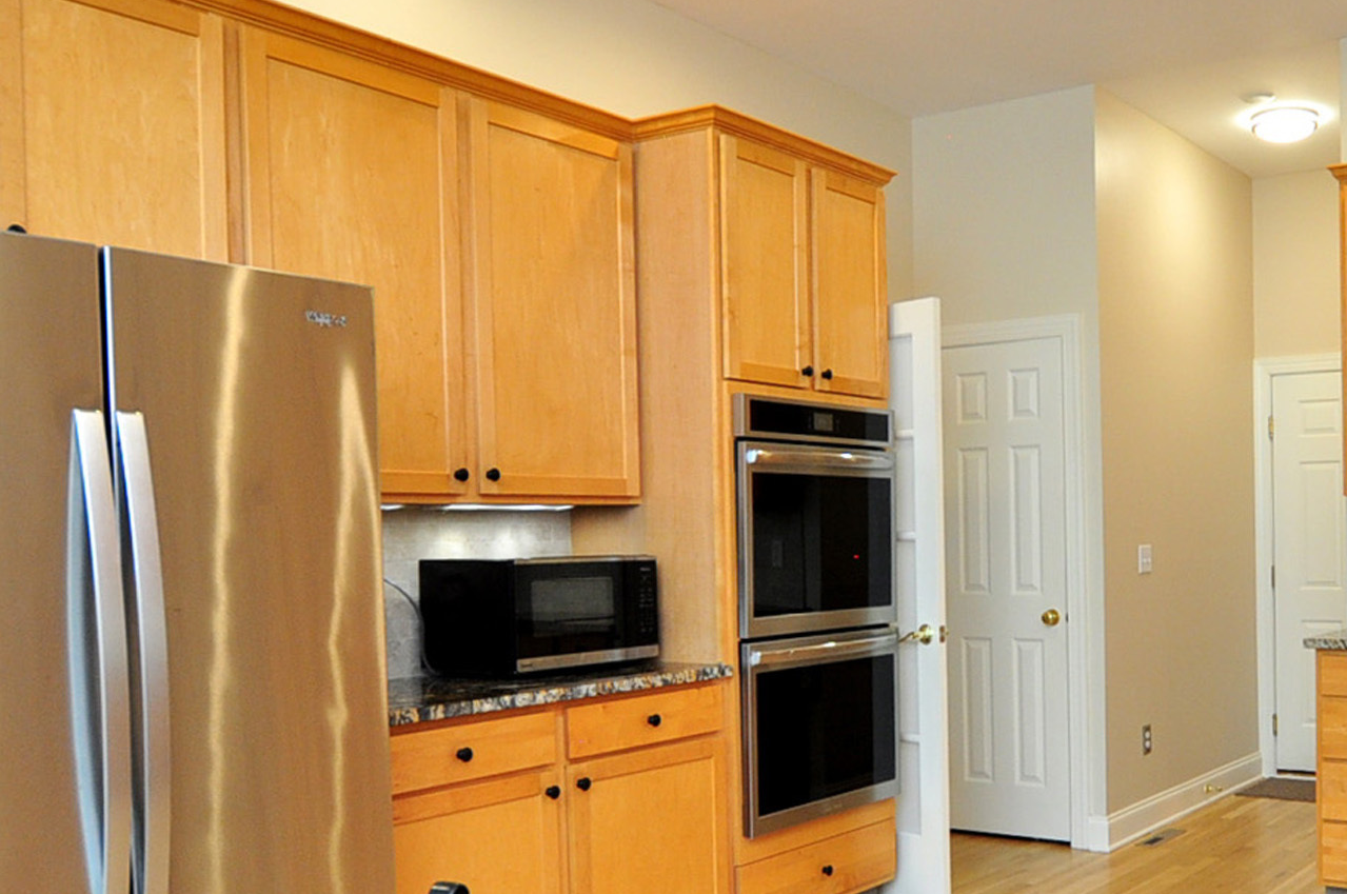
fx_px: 1270
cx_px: 1064
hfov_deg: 52.5
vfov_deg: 38.5
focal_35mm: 34
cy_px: 564
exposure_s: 1/50
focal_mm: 10
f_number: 4
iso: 500
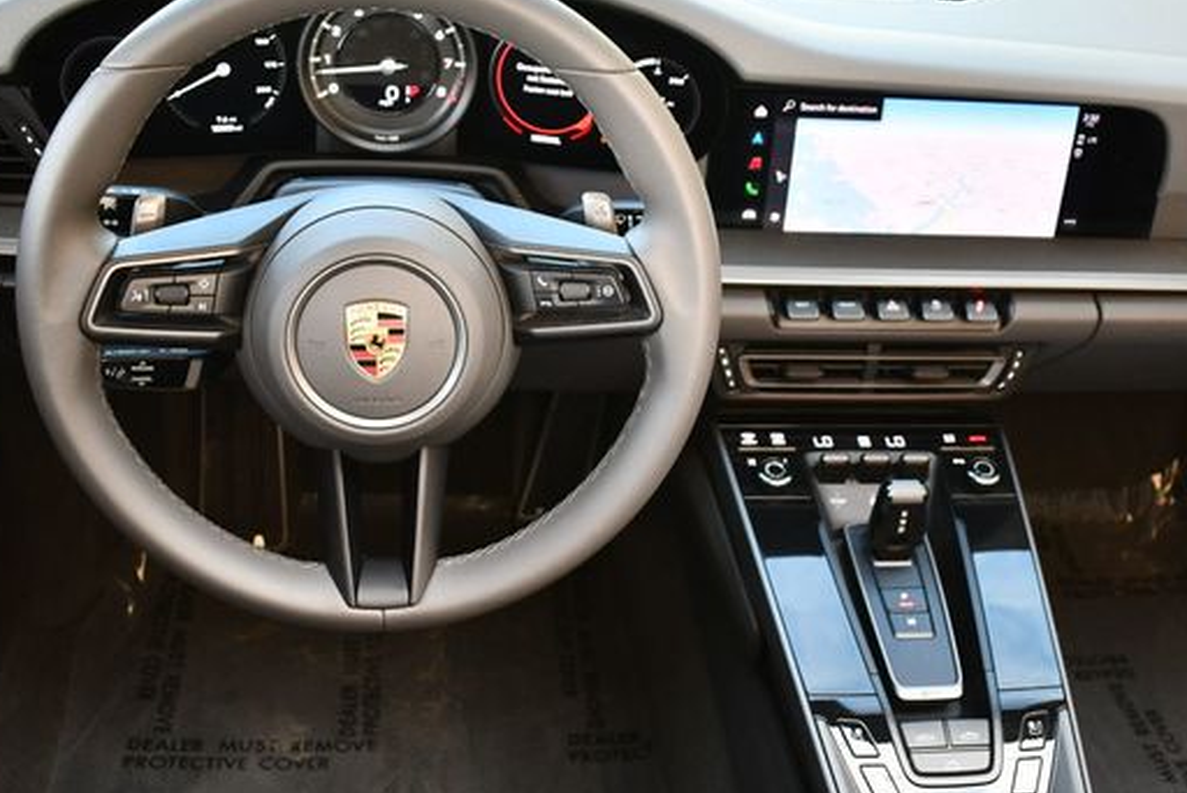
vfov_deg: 29.9
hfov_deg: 43.6
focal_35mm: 45
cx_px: 633
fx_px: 1485
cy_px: 334
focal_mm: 18
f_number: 3.5
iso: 800
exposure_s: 1/250
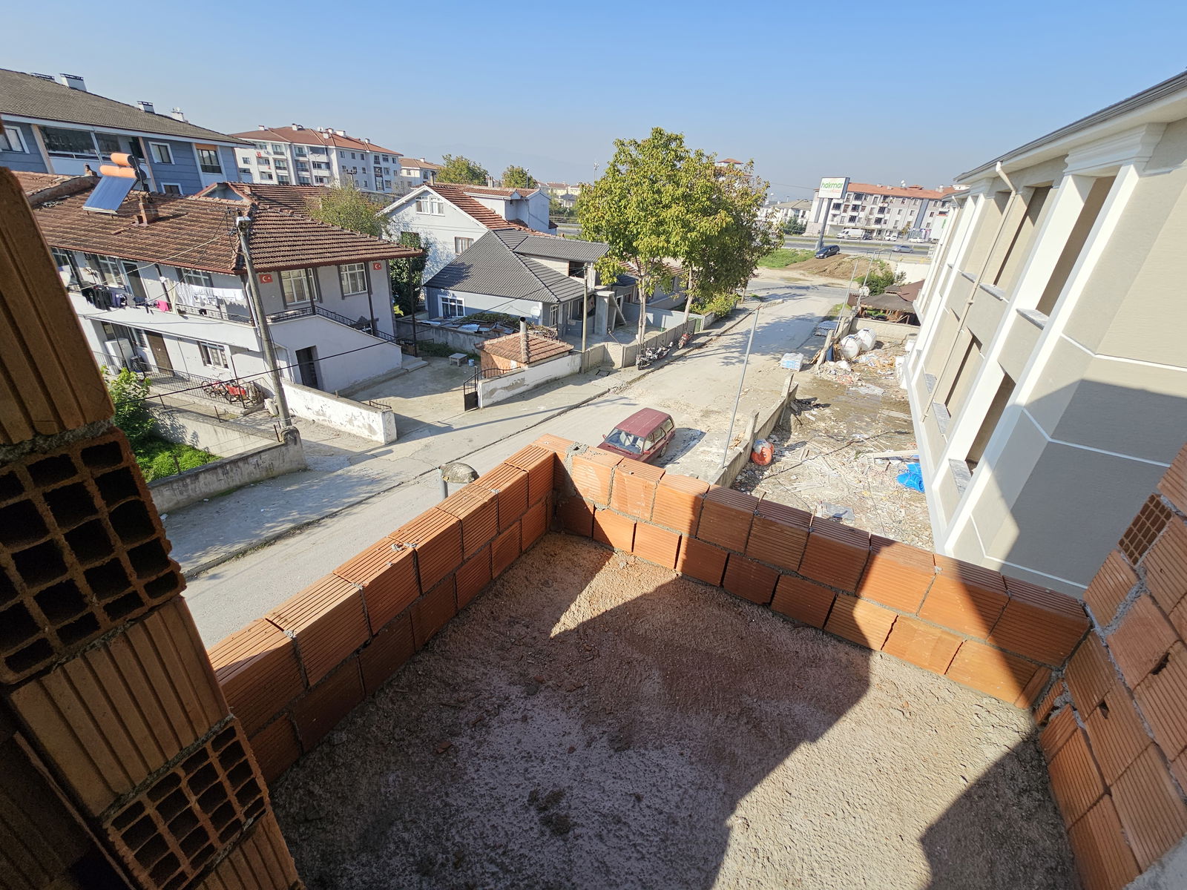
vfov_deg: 89.9
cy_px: 445
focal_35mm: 13
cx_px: 594
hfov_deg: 106.2
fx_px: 446
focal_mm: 2.2
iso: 50
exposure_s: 1/1714
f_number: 2.2
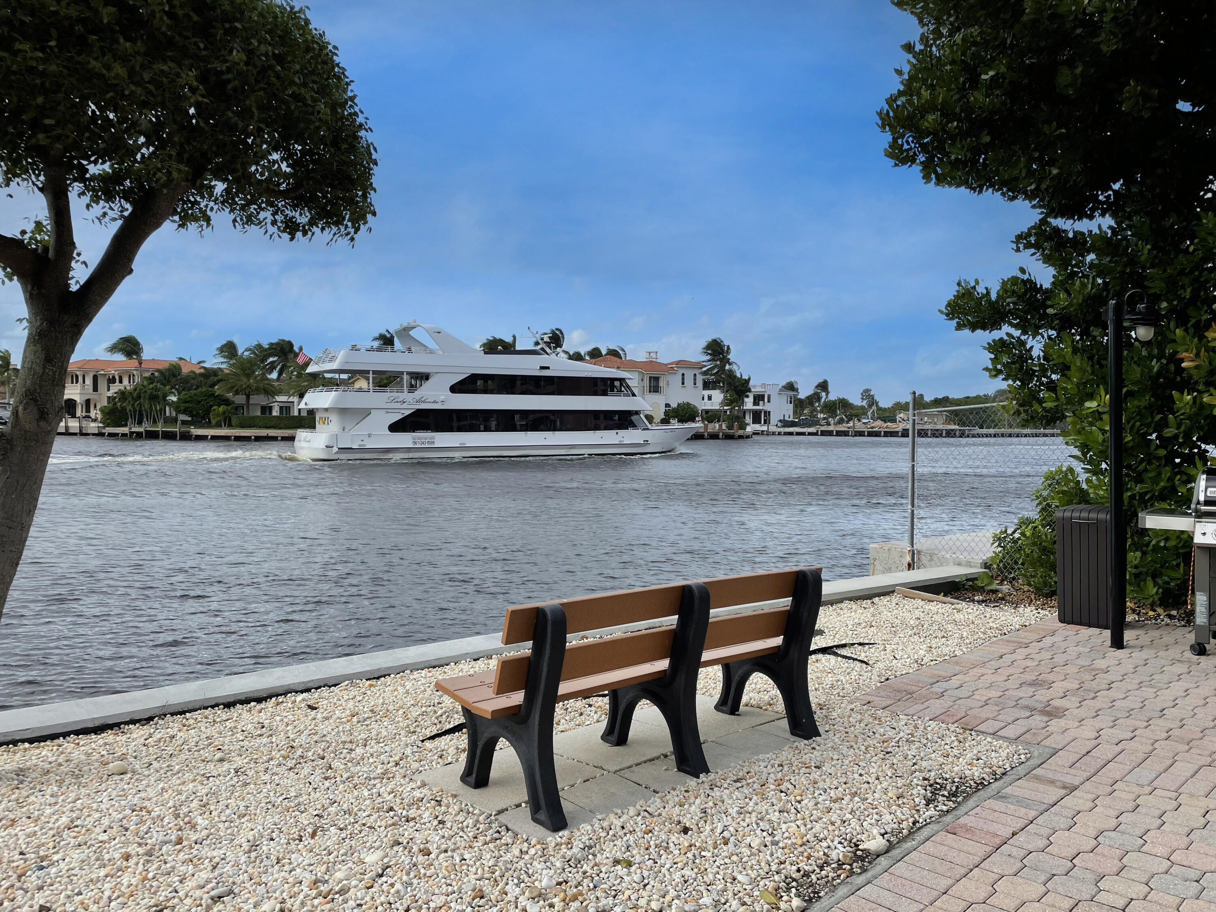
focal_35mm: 26
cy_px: 456
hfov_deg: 67.3
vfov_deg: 53.1
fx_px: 913
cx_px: 608
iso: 32
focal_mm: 4.2
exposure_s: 1/2681
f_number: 1.6
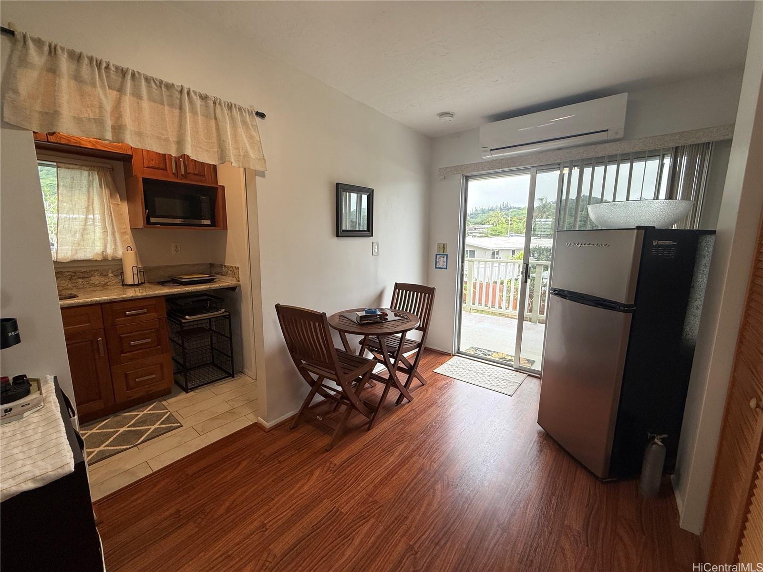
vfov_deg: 85.7
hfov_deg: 102.1
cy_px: 286
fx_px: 309
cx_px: 382
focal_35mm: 14
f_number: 2.2
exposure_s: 1/120
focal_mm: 2.22
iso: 80
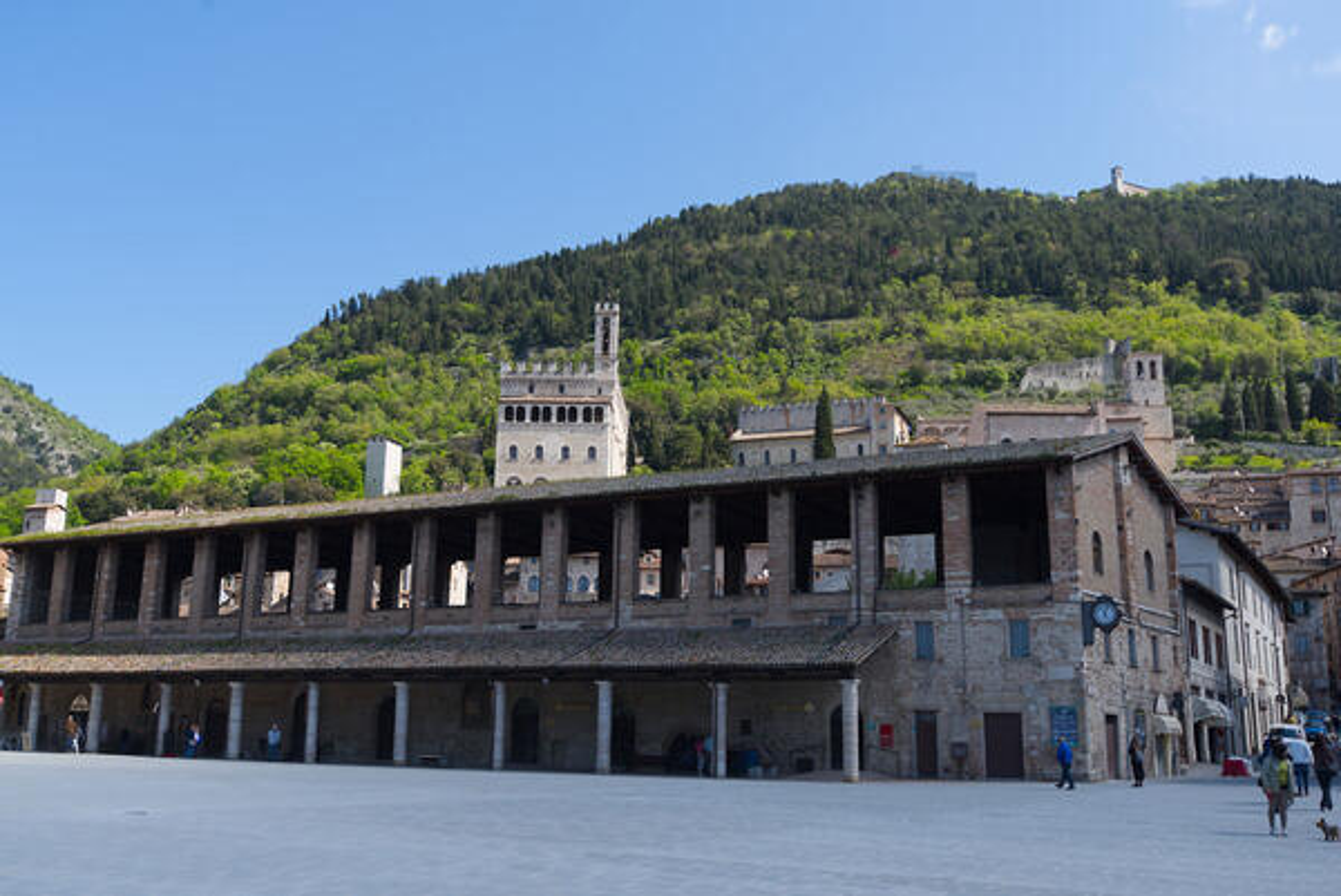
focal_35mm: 35
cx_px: 670
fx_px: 1305
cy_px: 448
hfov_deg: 54.4
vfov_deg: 37.9
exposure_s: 1/250
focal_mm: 35
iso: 100
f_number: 7.1
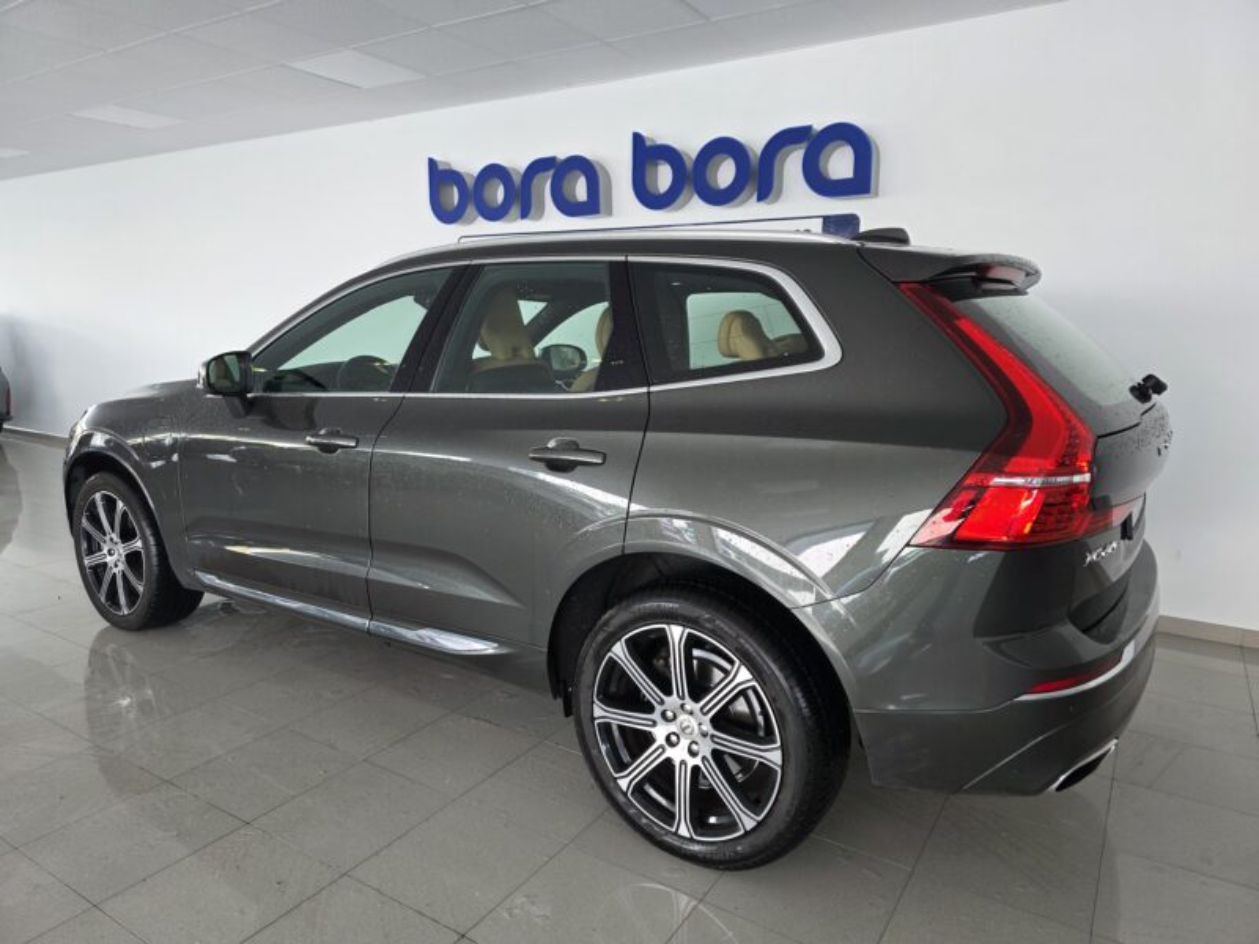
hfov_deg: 73.9
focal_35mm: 23
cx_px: 630
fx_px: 837
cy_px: 472
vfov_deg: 58.9
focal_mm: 6.3
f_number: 1.7
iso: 200
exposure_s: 1/100
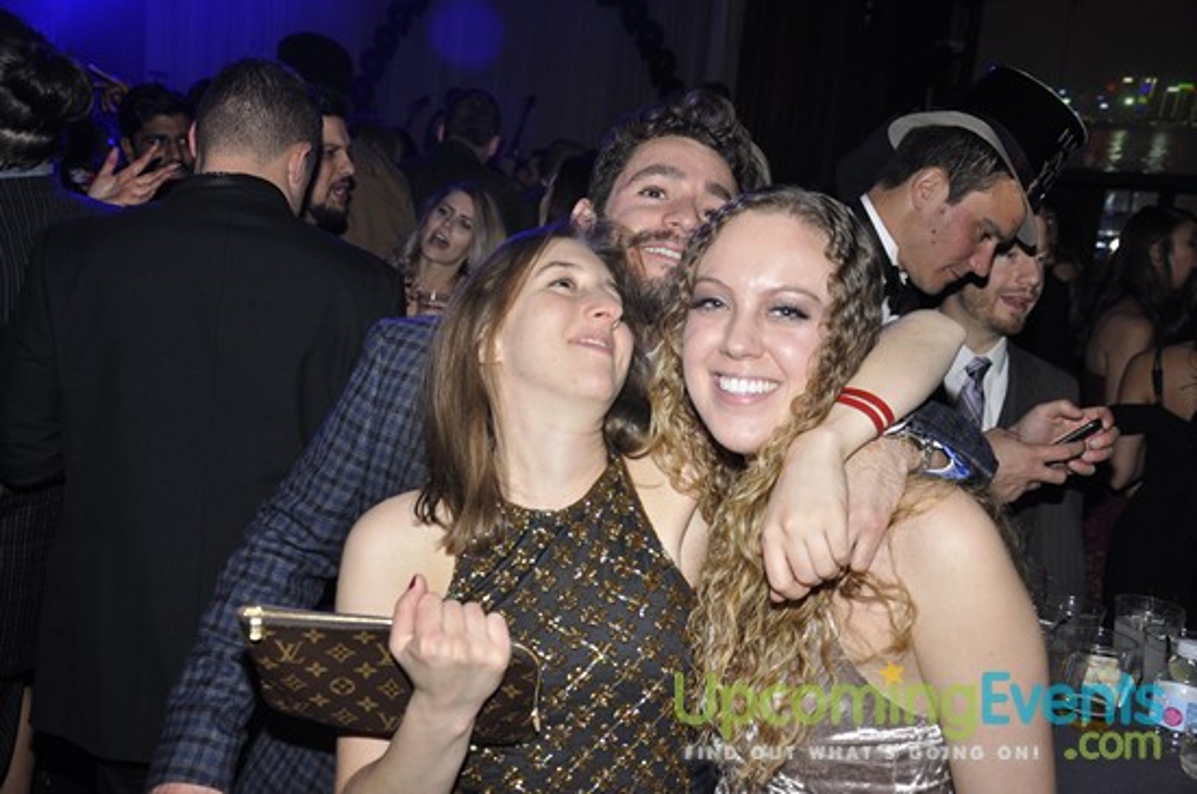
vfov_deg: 34.1
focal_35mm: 39
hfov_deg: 49.6
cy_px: 397
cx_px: 598
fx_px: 1295
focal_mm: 26
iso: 400
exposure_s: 1/60
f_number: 5
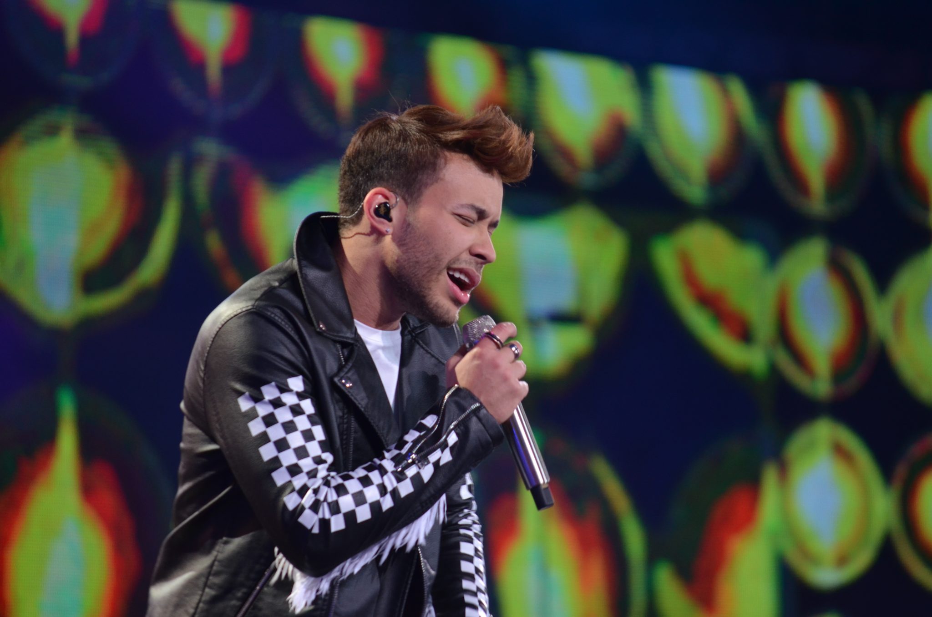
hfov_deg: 7.6
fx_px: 6975
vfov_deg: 5.1
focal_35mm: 270
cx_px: 466
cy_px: 308
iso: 800
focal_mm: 180
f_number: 5.6
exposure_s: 1/125
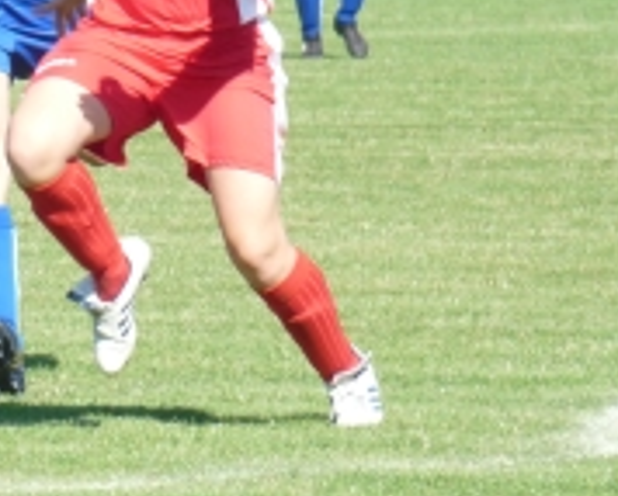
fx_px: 15151
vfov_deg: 1.9
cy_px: 154
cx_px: -87
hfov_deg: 2.3
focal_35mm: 827
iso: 200
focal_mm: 53.7
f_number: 3.7
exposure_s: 1/1000
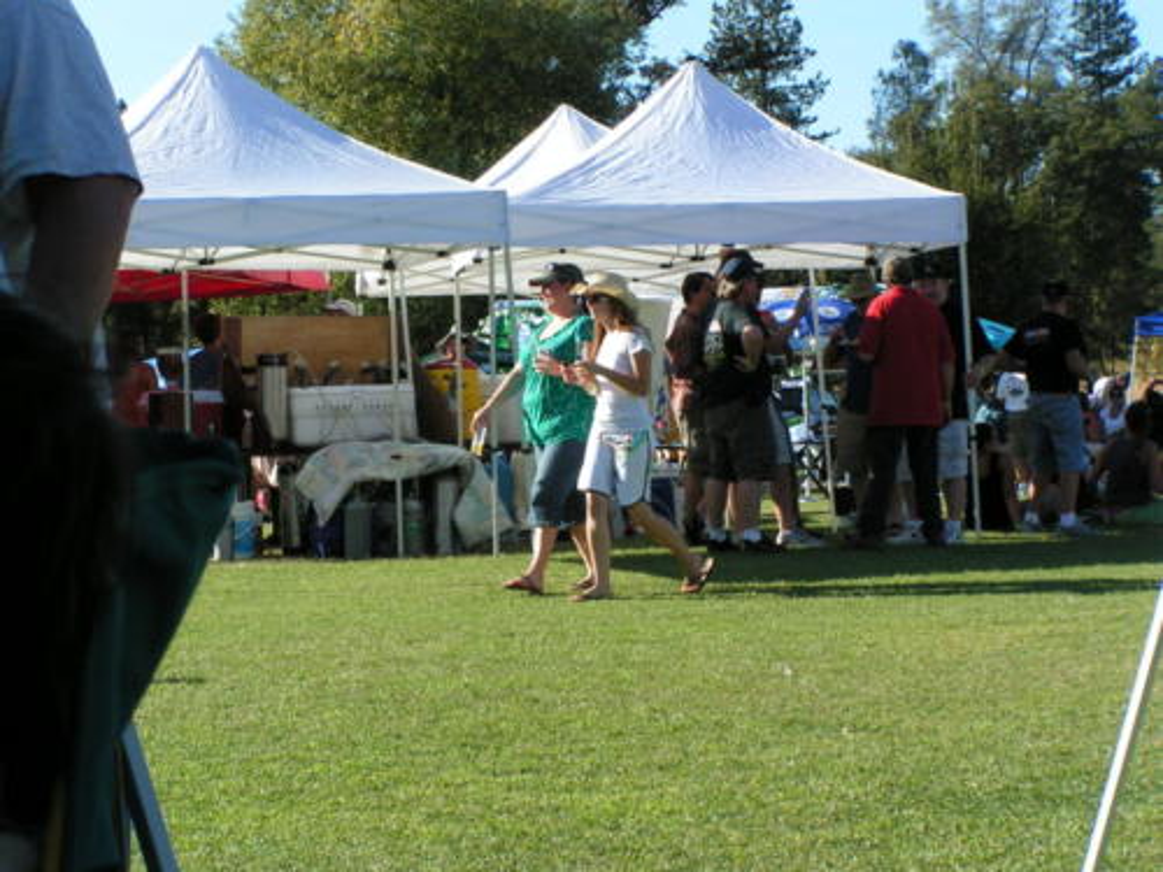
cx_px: 582
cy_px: 436
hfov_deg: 18.9
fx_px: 3494
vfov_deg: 14.2
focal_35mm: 104
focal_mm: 15.9
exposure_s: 1/250
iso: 50
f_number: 5.6
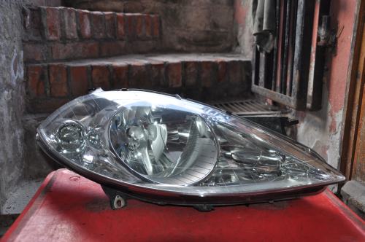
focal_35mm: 36
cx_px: 182
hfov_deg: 53.2
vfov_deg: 36.8
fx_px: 365
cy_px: 121
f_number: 3.8
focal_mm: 24
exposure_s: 1/125
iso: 400
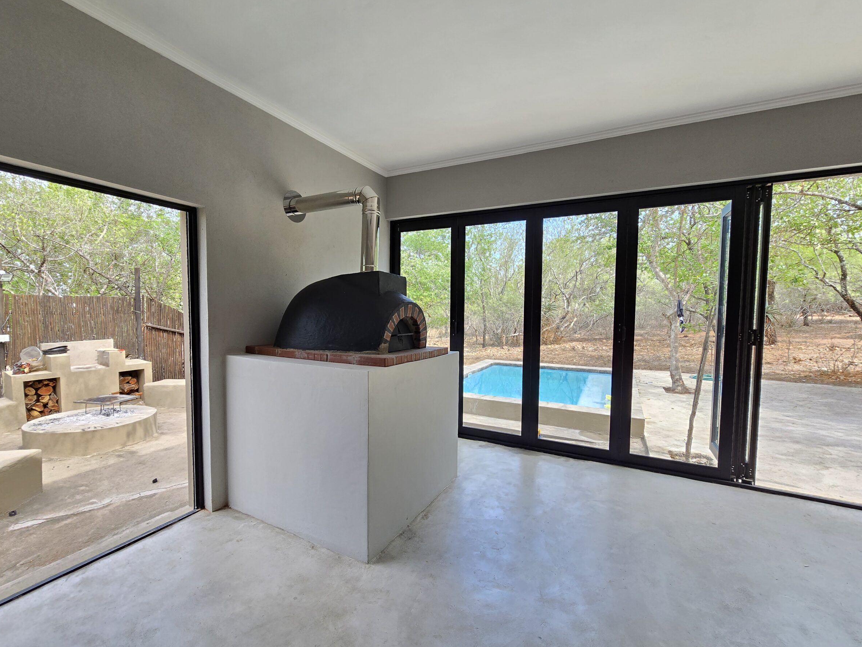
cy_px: 327
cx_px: 421
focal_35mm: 14
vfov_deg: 85.7
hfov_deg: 102.0
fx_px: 349
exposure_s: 1/118
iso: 50
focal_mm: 2.2
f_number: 2.2
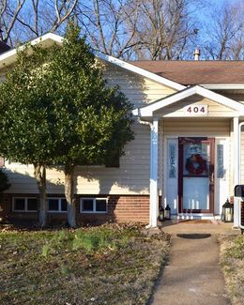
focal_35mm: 39
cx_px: 189
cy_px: 155
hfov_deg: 37.1
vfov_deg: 46.8
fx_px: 352
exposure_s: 1/200
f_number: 5.6
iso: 100
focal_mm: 18
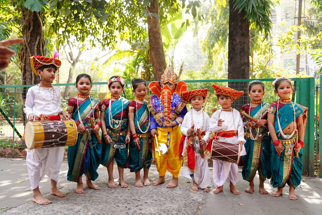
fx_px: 286
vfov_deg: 41.1
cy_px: 108
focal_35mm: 32
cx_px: 161
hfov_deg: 58.7
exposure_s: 1/200
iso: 1000
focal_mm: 32
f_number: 5.6
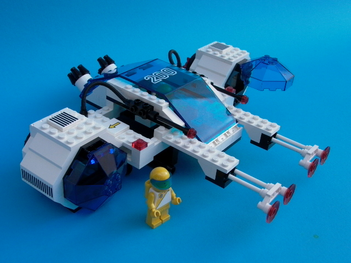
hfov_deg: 43.9
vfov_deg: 33.6
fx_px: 436
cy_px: 132
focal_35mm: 43
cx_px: 176
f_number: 4.29
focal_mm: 9.15
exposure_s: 1/301
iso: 100
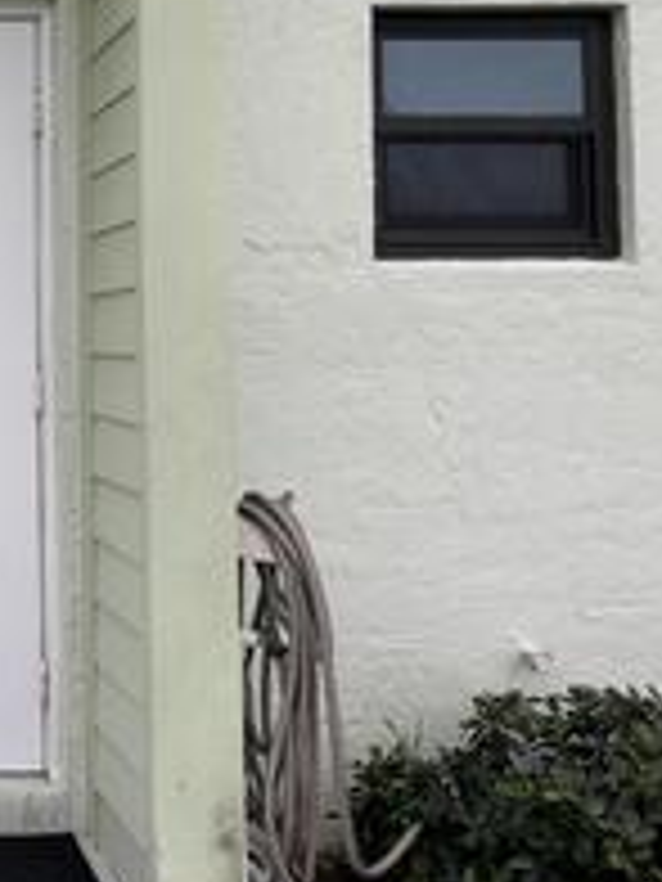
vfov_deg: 38.2
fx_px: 1249
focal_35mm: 49
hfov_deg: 25.2
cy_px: 248
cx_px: -225
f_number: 1.78
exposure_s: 1/244
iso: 64
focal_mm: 6.86
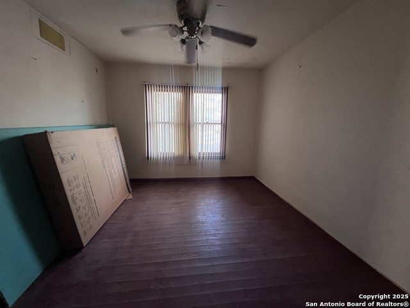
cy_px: 154
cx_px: 205
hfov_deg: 106.2
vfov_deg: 89.9
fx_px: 154
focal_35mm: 13
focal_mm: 1.57
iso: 320
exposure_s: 1/60
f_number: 1.8
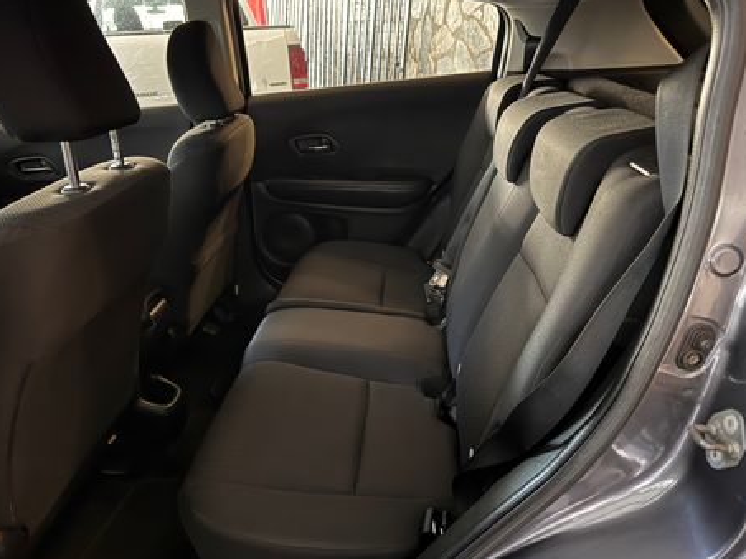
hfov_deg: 69.4
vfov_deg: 54.9
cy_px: 287
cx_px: 380
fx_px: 539
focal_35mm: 25
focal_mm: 6.76
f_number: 1.78
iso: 1250
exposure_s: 1/17
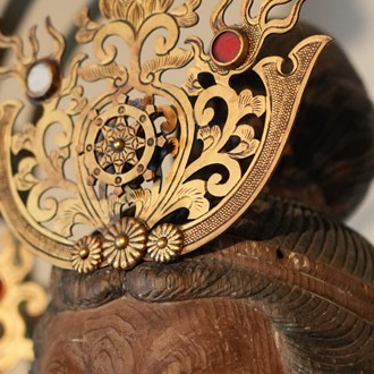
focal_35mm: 277
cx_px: 224
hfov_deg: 6.3
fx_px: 3386
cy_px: 320
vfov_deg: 6.3
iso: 5000
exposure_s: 1/125
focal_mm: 105
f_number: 4
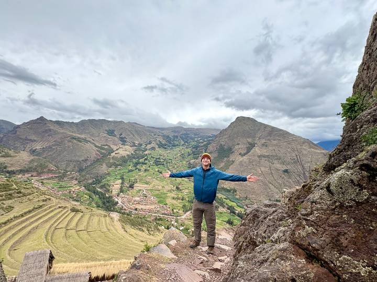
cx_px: 188
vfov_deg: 85.7
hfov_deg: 102.1
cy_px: 141
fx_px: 152
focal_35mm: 14
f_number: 2.2
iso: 50
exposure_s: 1/1976
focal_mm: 2.22
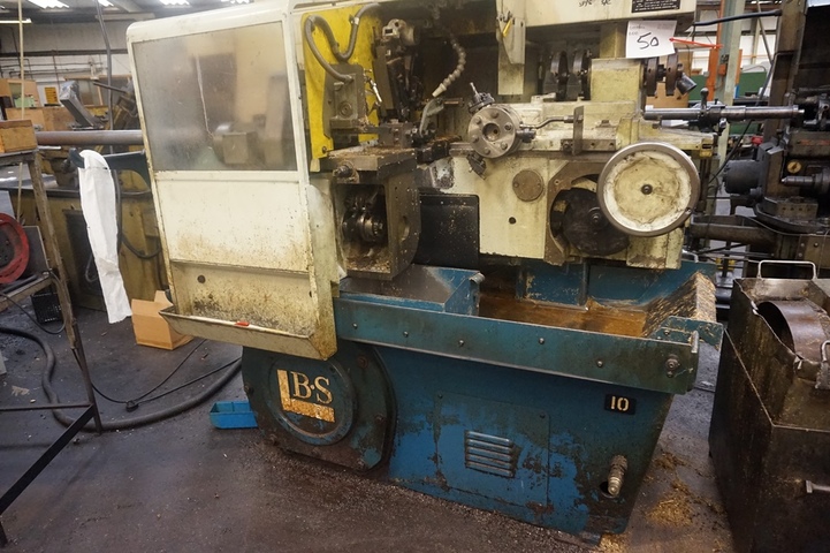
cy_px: 276
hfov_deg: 73.8
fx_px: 553
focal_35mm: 24
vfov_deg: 53.1
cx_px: 415
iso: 3200
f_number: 3.5
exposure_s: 1/60
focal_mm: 16
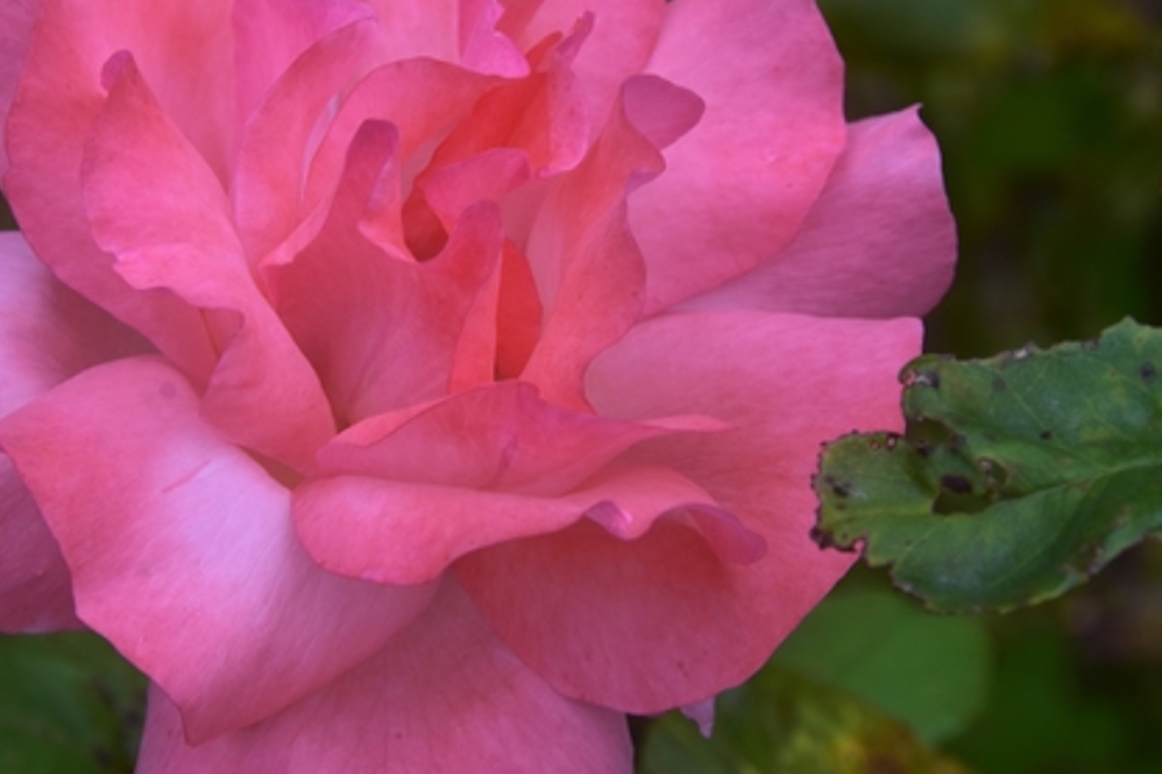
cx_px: 518
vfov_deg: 5.7
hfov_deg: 8.5
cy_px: 303
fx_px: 7811
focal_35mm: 242
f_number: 10
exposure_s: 1/80
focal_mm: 112
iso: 200
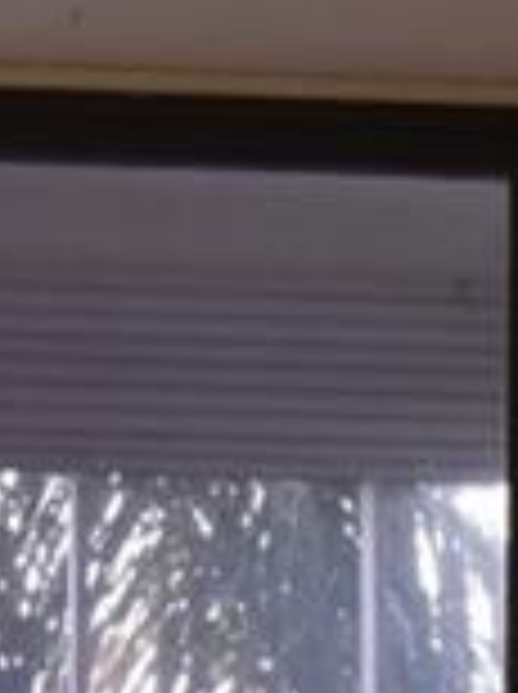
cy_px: 1418
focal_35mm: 315
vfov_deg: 6.1
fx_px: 6302
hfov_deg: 4.7
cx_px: 338
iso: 400
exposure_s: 1/80
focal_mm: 21
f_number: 4.5
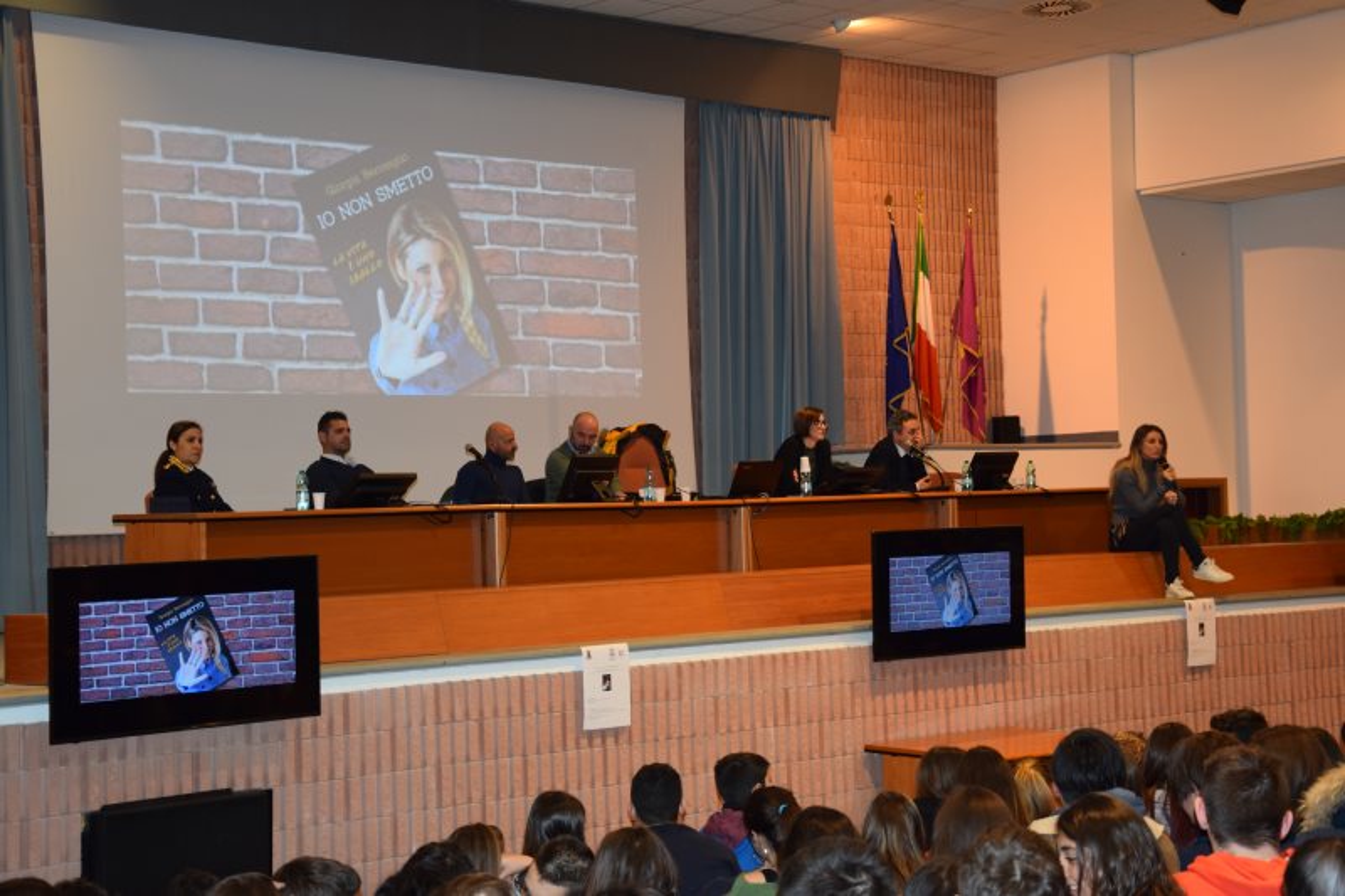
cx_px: 672
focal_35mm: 60
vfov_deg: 22.6
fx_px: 2241
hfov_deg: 33.4
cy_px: 448
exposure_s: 1/60
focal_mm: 40
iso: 800
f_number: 4.5
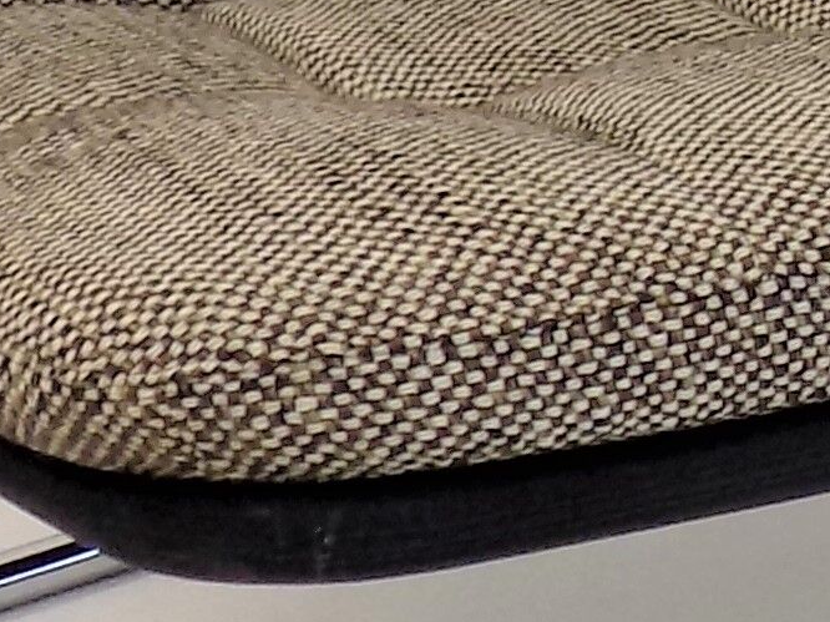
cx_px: 1928
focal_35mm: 178
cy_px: -59
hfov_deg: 9.9
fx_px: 4266
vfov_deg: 8.3
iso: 80
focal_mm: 4
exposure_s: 1/40
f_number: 3.1
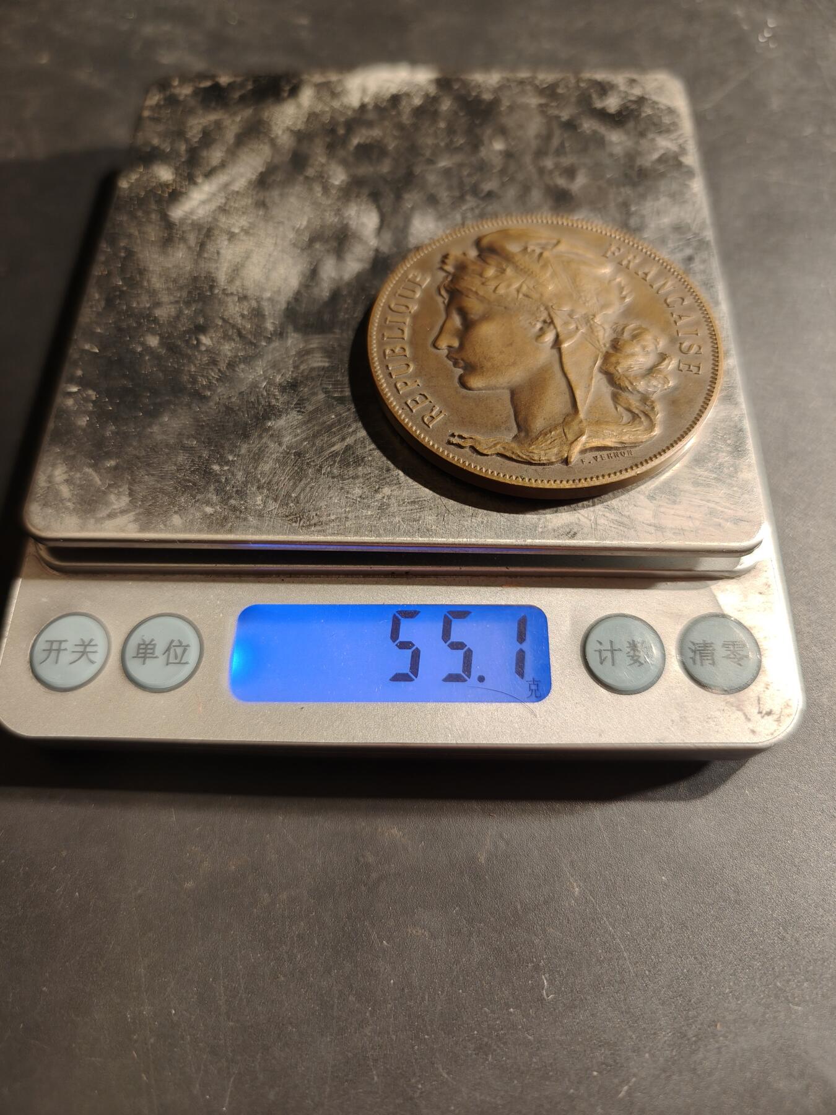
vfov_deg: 73.9
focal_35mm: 23
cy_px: 558
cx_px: 418
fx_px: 741
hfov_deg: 58.9
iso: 160
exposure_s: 1/100
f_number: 1.6
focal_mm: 6.06
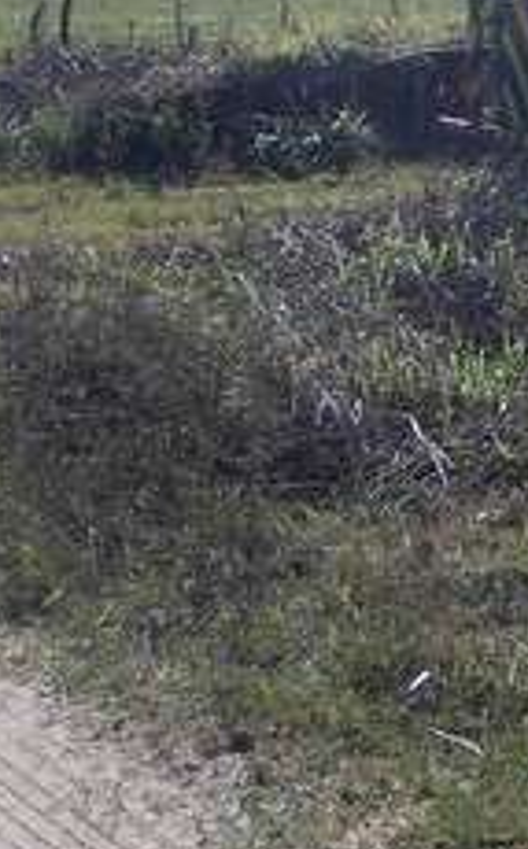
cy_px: 129
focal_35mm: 99
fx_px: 2288
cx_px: 864
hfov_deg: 12.3
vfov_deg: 20.7
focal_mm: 4
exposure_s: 1/400
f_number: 5.4
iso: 80
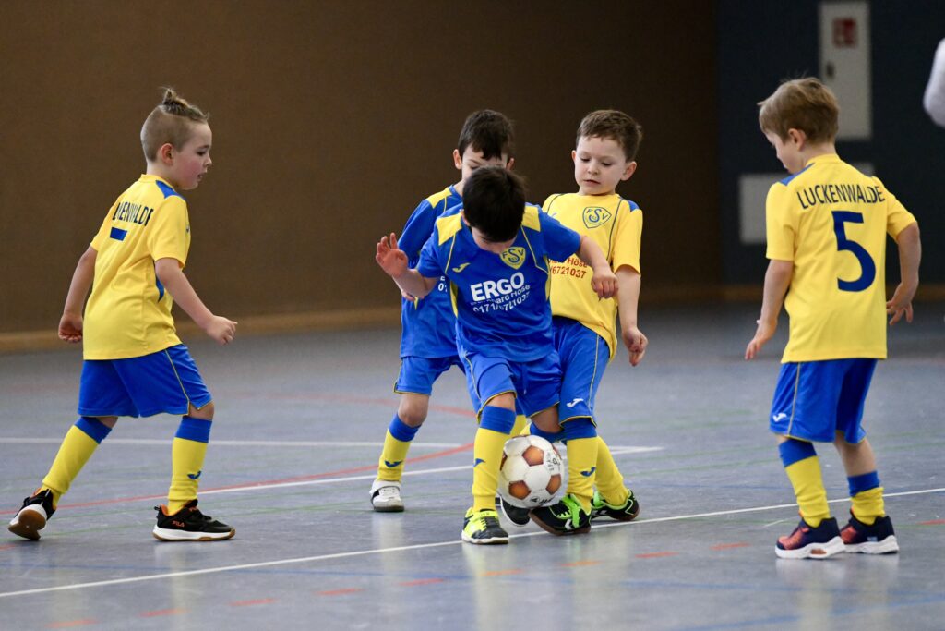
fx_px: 5250
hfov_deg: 10.3
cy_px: 316
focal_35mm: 200
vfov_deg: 6.9
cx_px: 472
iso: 8000
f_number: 2.8
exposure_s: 1/1600
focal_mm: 200
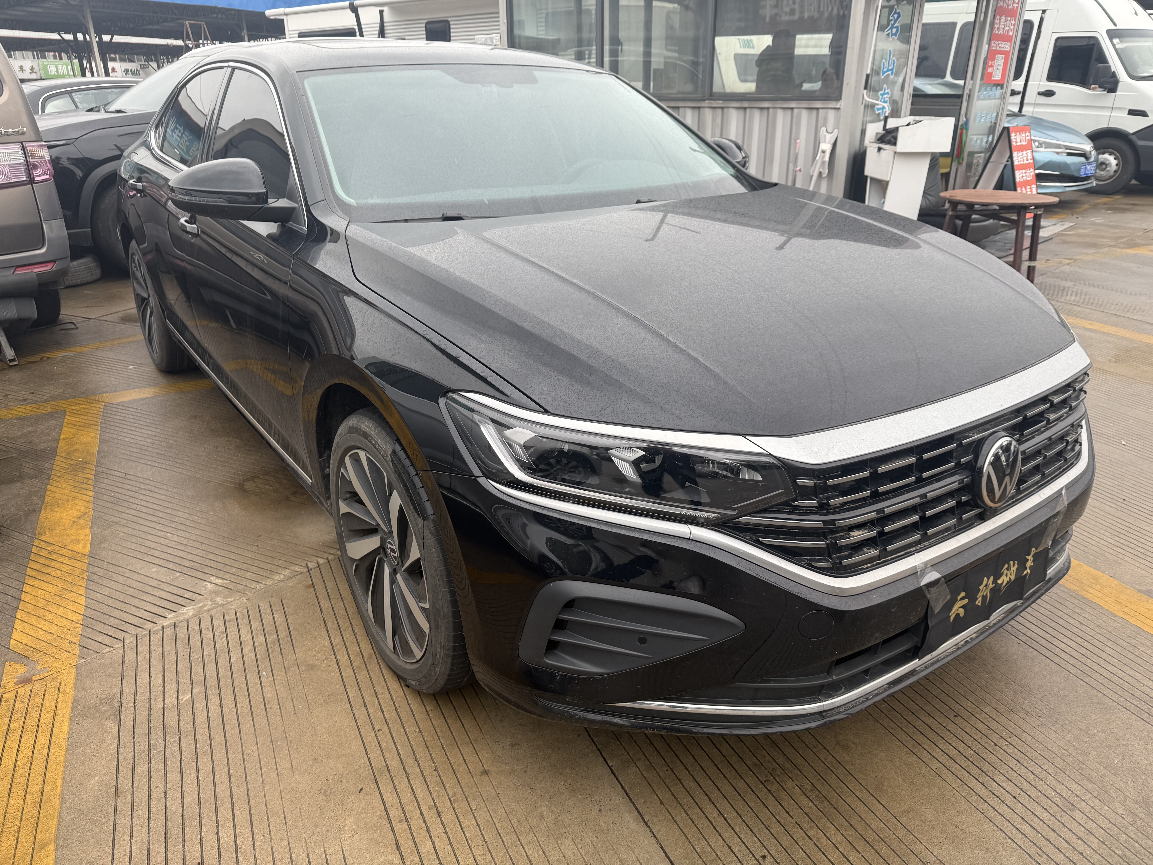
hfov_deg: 71.6
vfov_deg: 56.8
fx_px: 799
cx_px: 576
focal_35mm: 24
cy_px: 432
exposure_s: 1/329
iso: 80
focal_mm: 6.76
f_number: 1.78
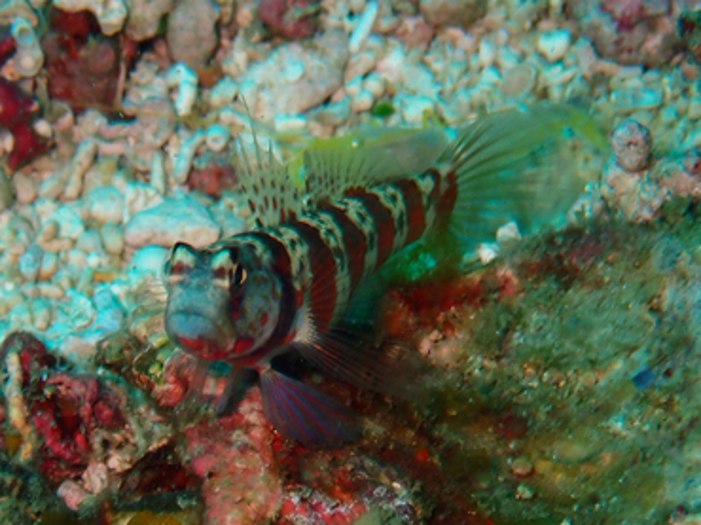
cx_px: 350
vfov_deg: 17.3
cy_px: 262
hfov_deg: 23.0
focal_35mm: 85
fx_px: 1720
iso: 200
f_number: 6.3
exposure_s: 1/160
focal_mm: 15.41
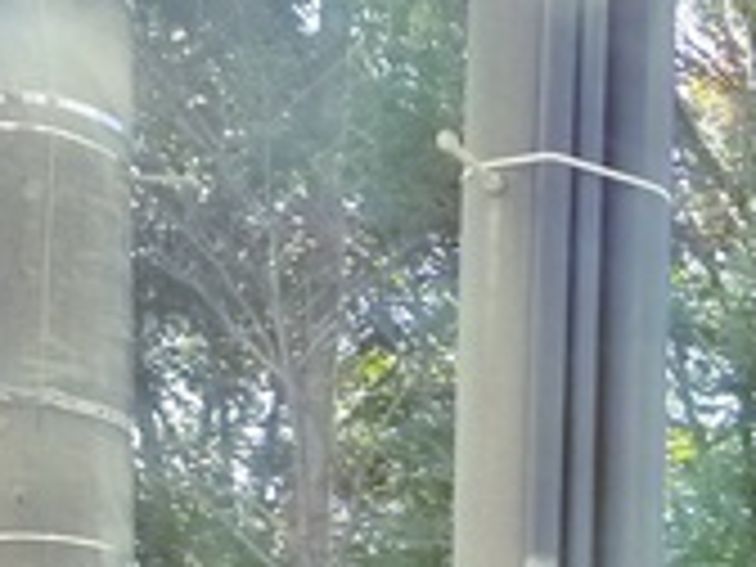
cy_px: 1060
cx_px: 1480
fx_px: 2184
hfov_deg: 15.8
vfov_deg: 13.2
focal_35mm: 100
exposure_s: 1/400
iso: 400
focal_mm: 5.1
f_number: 2.8
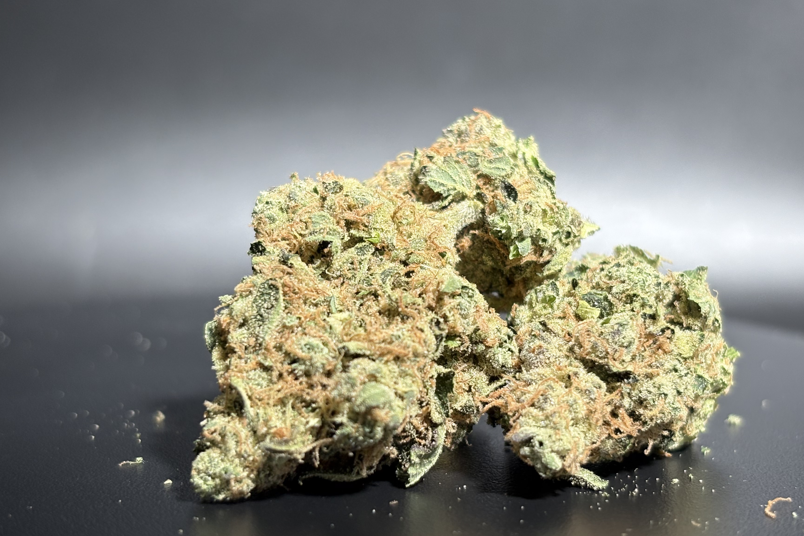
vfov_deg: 21.6
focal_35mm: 63
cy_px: 289
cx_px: 446
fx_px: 1407
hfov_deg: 31.9
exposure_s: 1/283
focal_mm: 5.96
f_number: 1.6
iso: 32
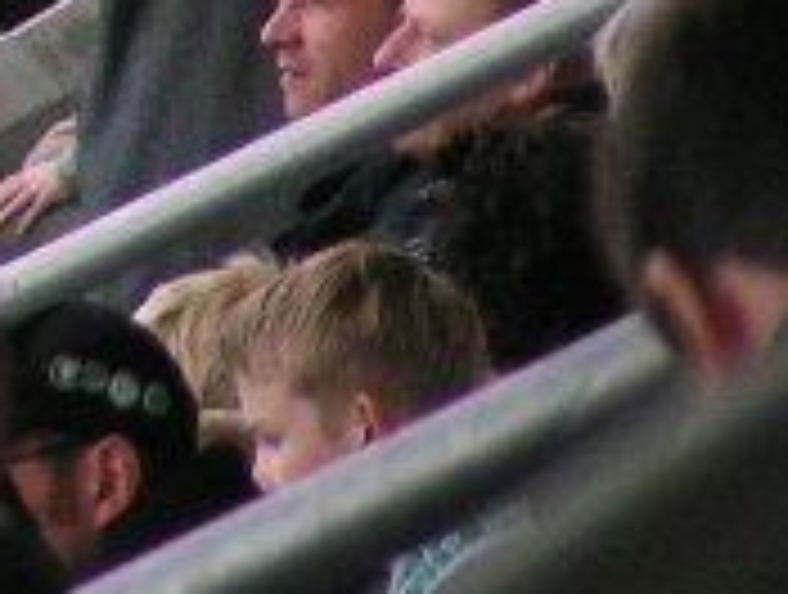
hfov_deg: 1.3
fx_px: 35380
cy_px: -459
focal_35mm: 1551
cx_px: -986
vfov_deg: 1.0
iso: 200
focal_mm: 52
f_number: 3.5
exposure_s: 1/400
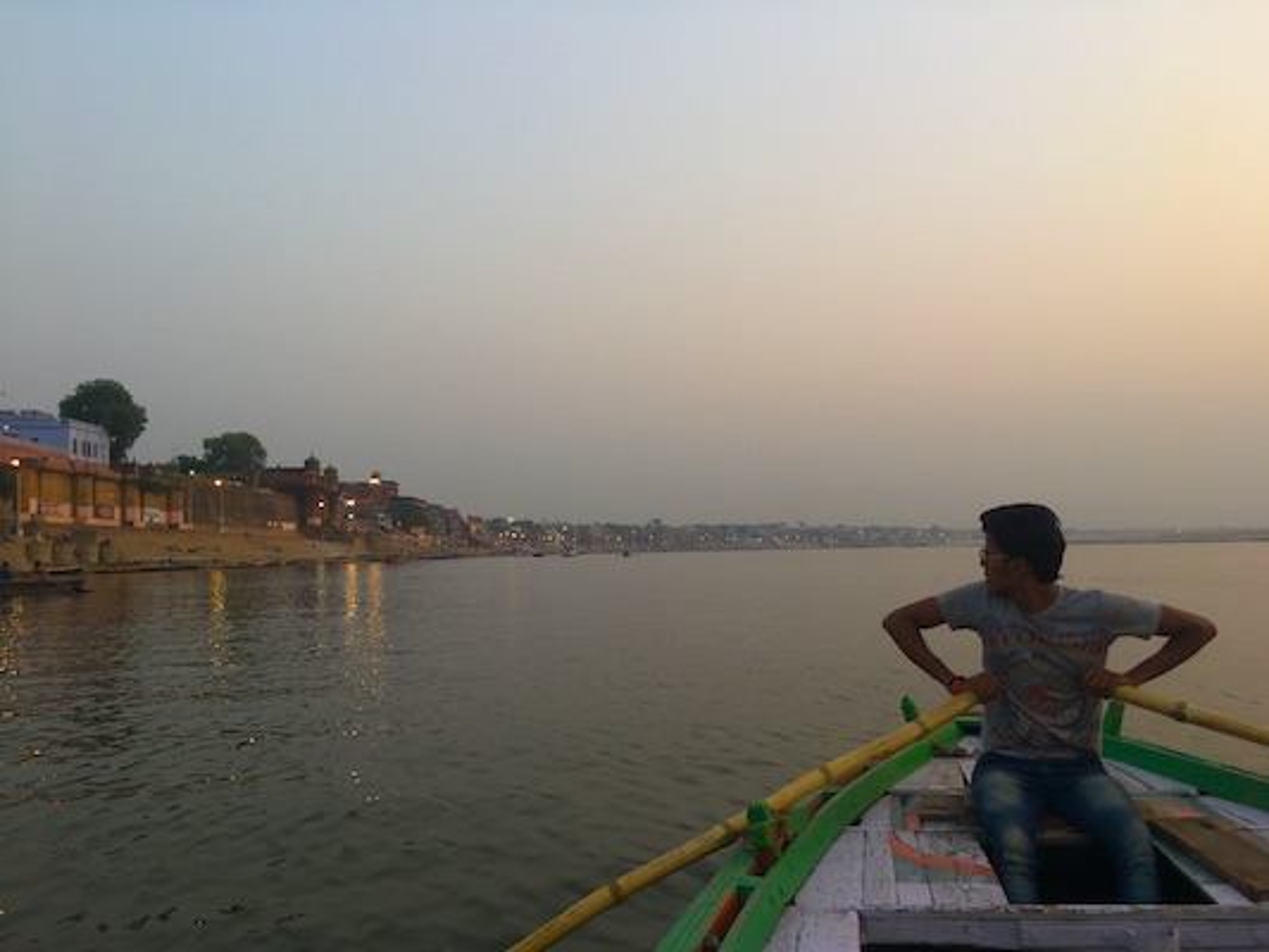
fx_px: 1063
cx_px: 634
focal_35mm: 29
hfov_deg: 61.6
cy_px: 476
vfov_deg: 48.2
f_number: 2.2
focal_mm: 4.15
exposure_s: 1/100
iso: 32
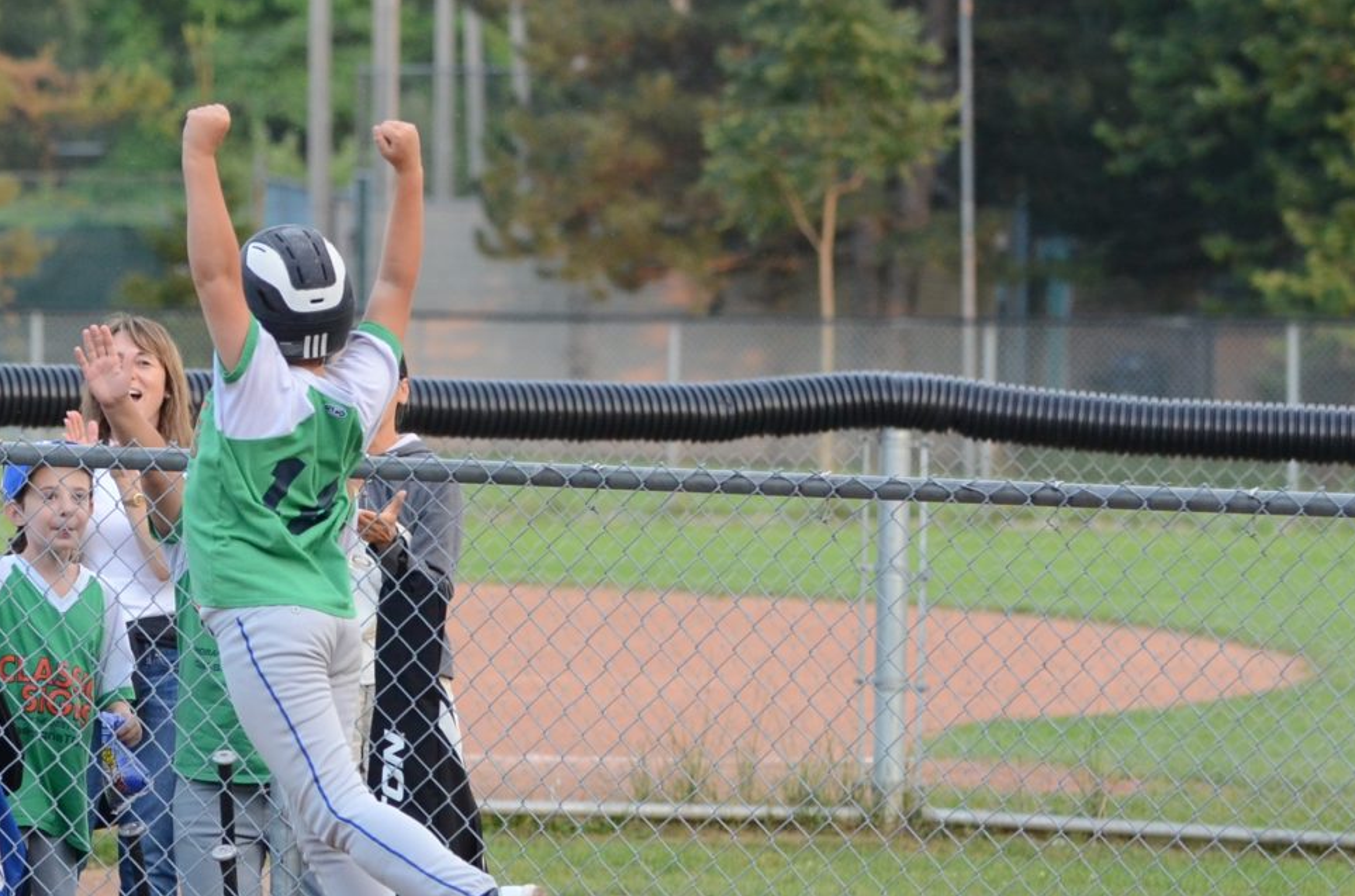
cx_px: 134
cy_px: 501
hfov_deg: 5.9
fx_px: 13179
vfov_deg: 3.9
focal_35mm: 351
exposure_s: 1/640
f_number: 3.5
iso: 1000
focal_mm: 110
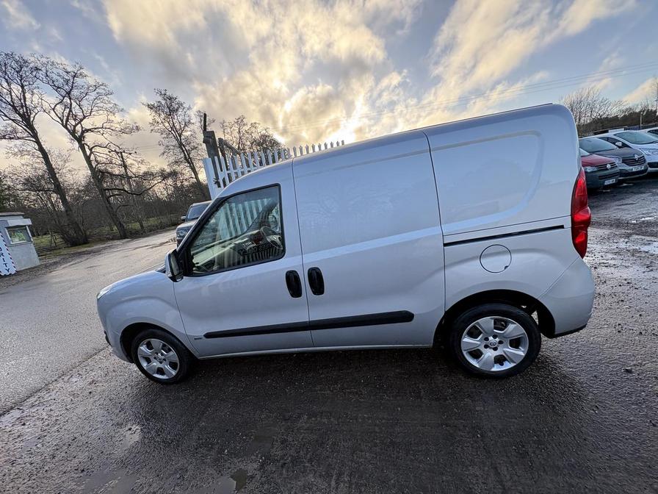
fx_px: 266
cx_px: 329
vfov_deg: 85.7
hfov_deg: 102.1
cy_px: 247
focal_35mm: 14
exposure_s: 1/271
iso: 40
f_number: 2.2
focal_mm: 2.22
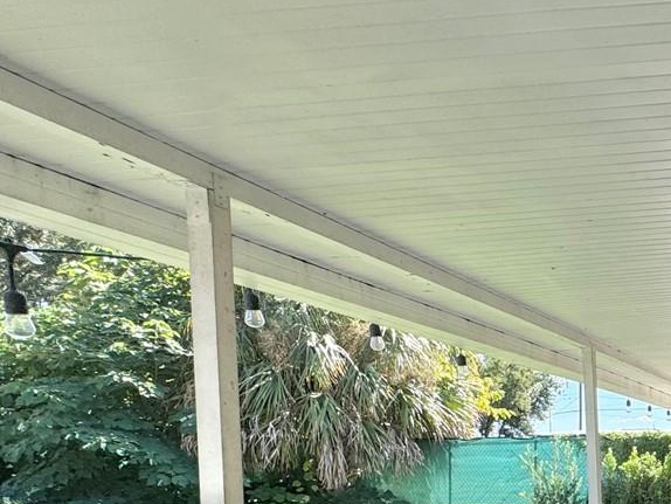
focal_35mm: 39
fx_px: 756
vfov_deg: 33.8
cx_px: 860
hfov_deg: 34.6
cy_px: 498
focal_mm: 2.22
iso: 40
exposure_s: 1/448
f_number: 2.2
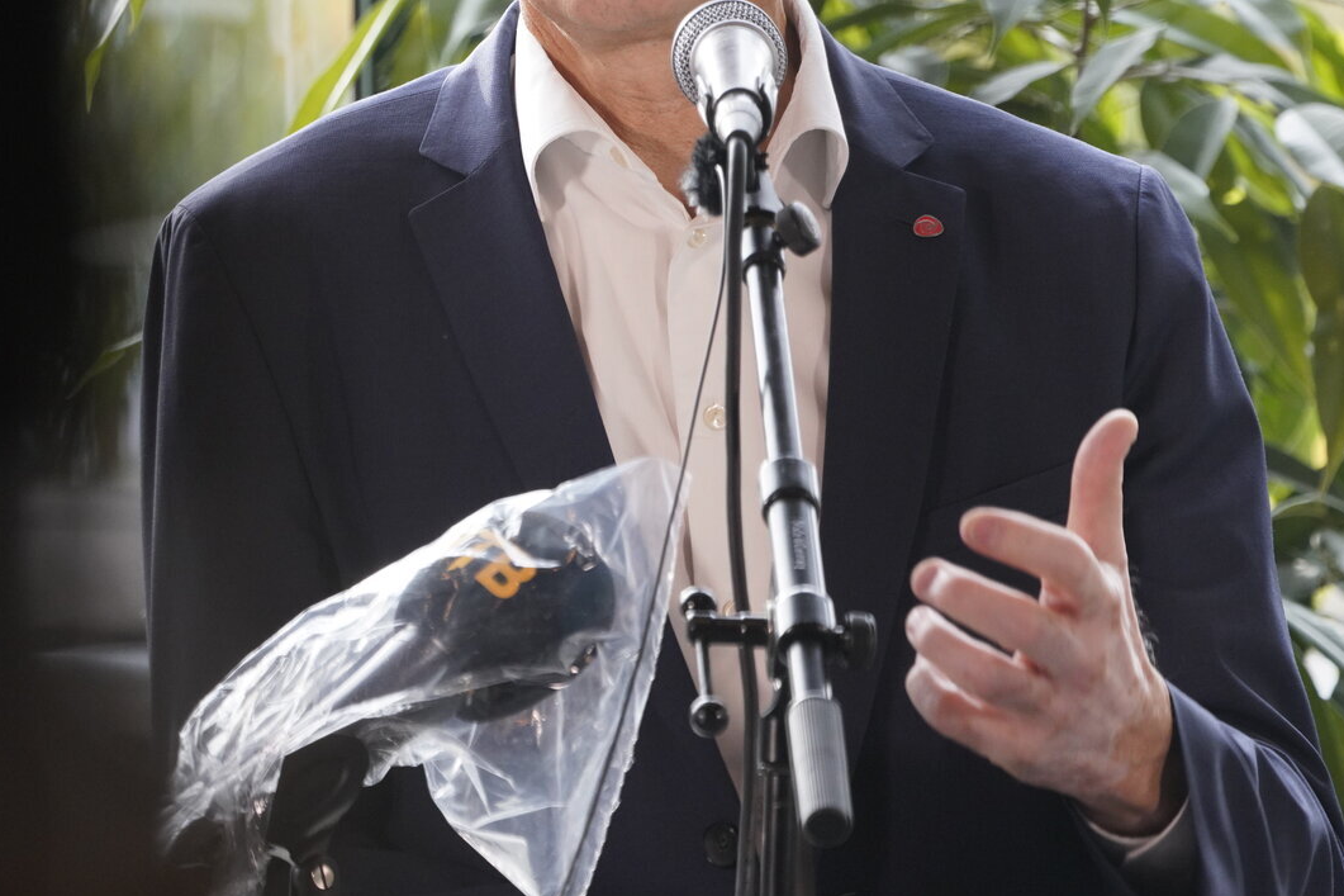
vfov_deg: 2.5
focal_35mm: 554
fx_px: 20678
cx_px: 510
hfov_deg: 3.7
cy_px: 105
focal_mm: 294
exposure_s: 1/160
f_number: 5.6
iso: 1250
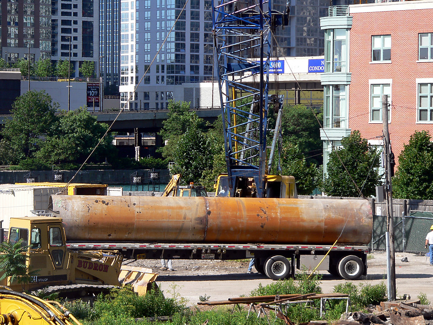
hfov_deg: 13.5
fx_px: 1826
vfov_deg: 10.2
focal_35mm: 146
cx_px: 216
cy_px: 162
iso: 80
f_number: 4
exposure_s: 1/500
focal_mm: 24.3
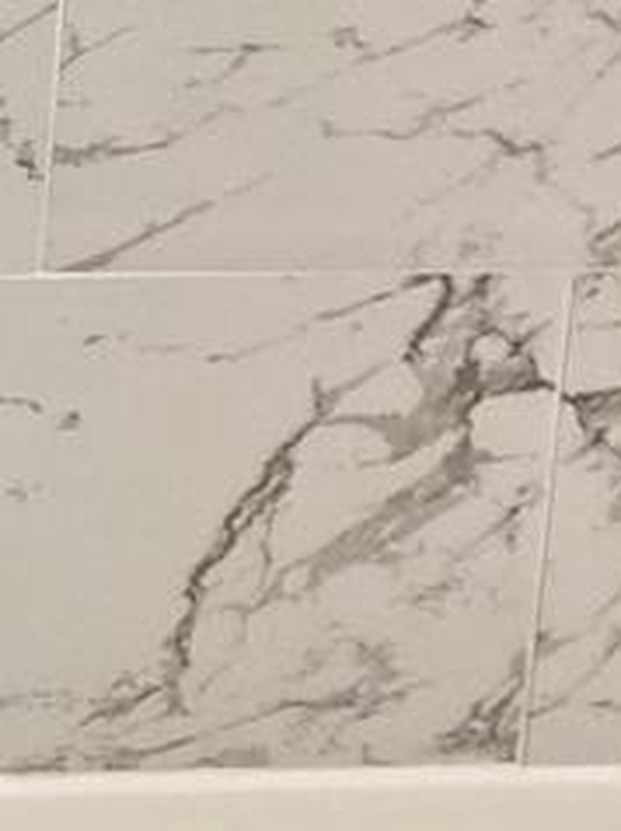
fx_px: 4337
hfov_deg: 7.2
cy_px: -615
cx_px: -1340
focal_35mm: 181
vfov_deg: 10.4
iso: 50
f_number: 1.8
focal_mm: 3.99
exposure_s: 1/60
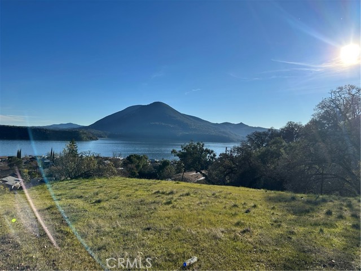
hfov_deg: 71.6
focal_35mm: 24
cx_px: 180
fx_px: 250
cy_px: 136
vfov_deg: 56.8
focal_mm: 6.86
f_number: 1.78
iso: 80
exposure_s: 1/6623
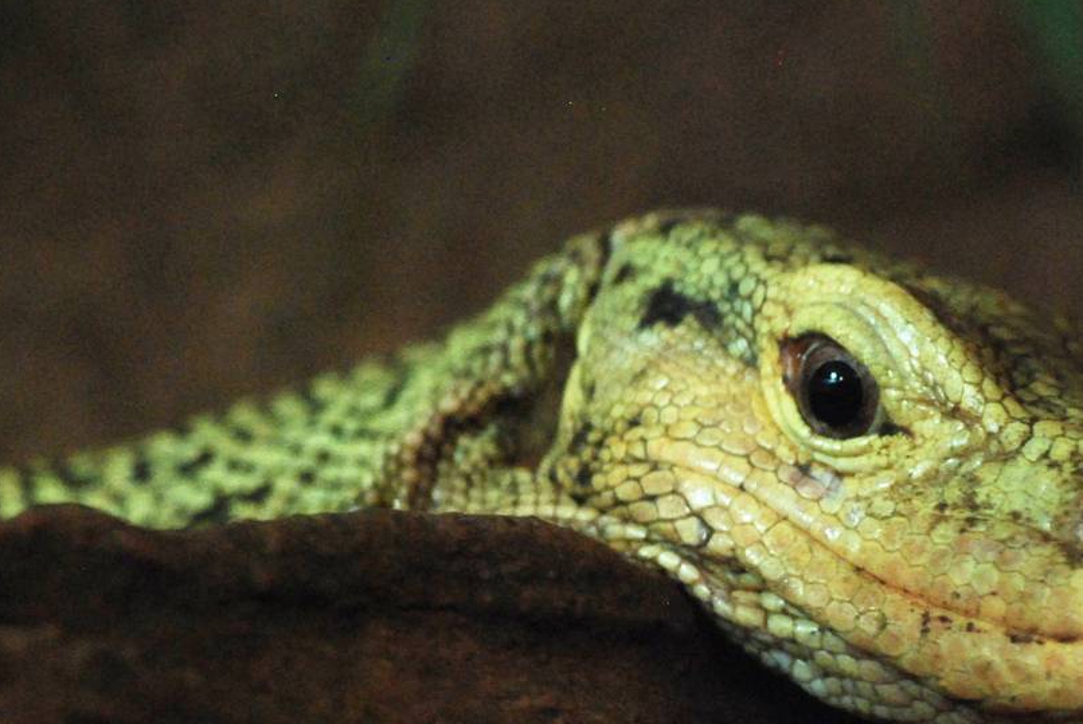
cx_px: 853
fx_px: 21528
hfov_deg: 2.9
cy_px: 412
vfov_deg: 1.9
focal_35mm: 715
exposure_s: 1/160
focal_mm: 240
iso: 1000
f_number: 5.3
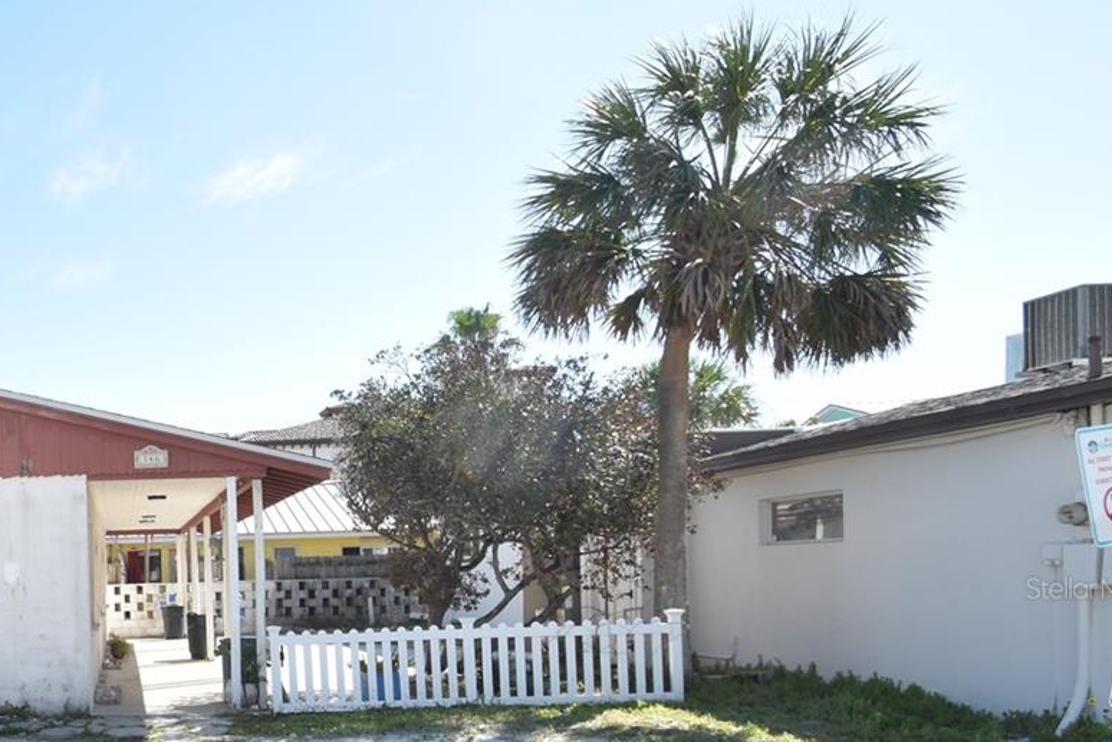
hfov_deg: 49.4
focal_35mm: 31
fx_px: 957
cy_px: 588
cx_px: 4
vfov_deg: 40.7
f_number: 8
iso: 200
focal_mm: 10
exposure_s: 1/250
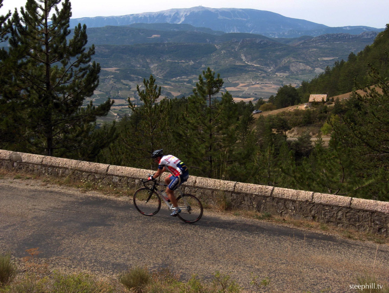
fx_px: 619
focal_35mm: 55
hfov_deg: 34.9
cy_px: 146
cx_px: 194
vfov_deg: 26.6
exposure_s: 1/265
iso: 100
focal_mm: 11.4
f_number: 5.4
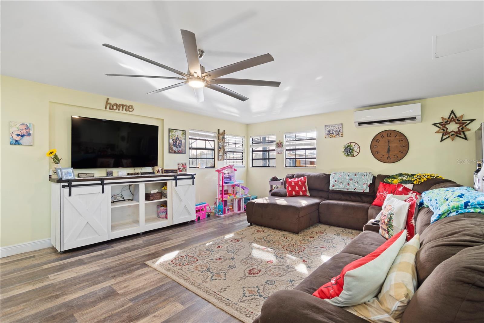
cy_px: 162
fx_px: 222
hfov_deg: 95.0
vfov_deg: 72.0
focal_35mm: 16
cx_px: 242
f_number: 8
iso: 100
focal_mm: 11
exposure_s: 1/1.67
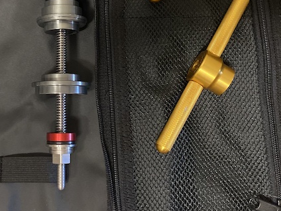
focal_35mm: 49
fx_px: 398
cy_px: 36
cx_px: 69
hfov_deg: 37.9
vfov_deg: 28.9
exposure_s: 1/30
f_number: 1.8
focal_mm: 4.25
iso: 1000
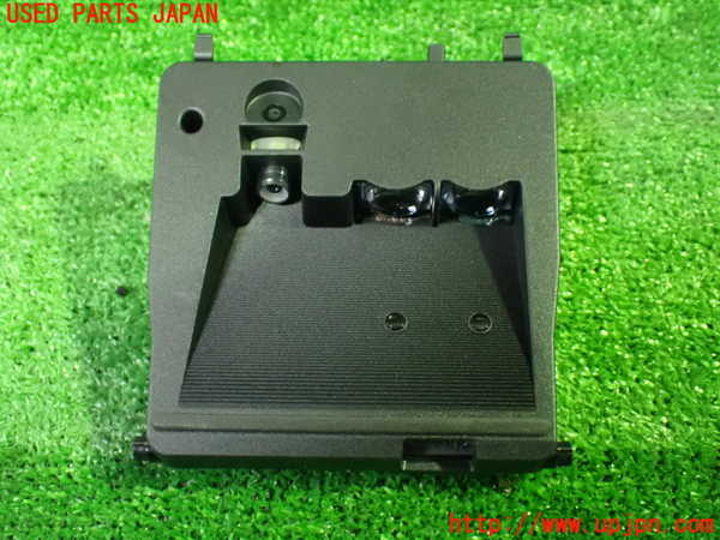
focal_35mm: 41
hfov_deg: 45.8
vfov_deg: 35.1
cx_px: 360
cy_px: 270
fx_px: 853
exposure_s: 1/25
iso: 1600
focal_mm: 7.31
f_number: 2.8
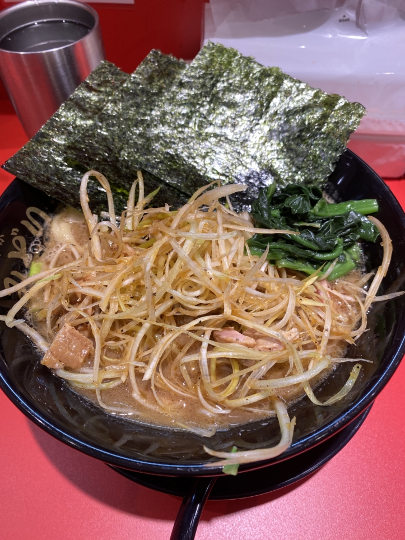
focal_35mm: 26
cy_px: 270
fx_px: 406
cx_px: 202
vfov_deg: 67.3
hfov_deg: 53.1
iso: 64
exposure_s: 1/100
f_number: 1.8
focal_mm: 4.25
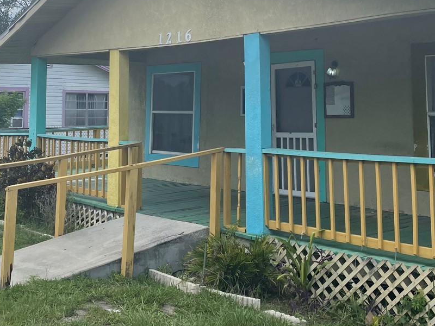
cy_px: 71
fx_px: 653
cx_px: 219
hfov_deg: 36.8
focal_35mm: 52
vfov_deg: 27.5
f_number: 1.6
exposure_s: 1/4132
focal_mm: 4.2
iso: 32
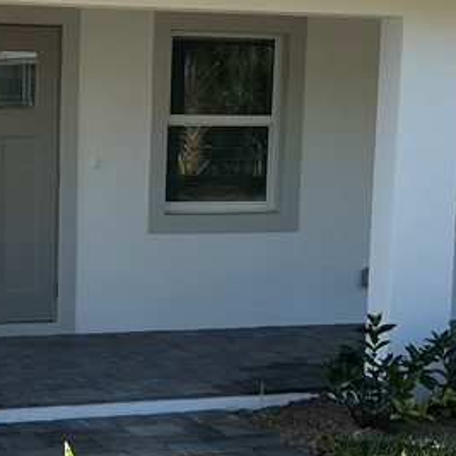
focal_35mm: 88
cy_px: 243
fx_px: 1312
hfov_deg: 19.2
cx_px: 7
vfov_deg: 19.7
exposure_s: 1/2632
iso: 50
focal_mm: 5.7
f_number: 1.5
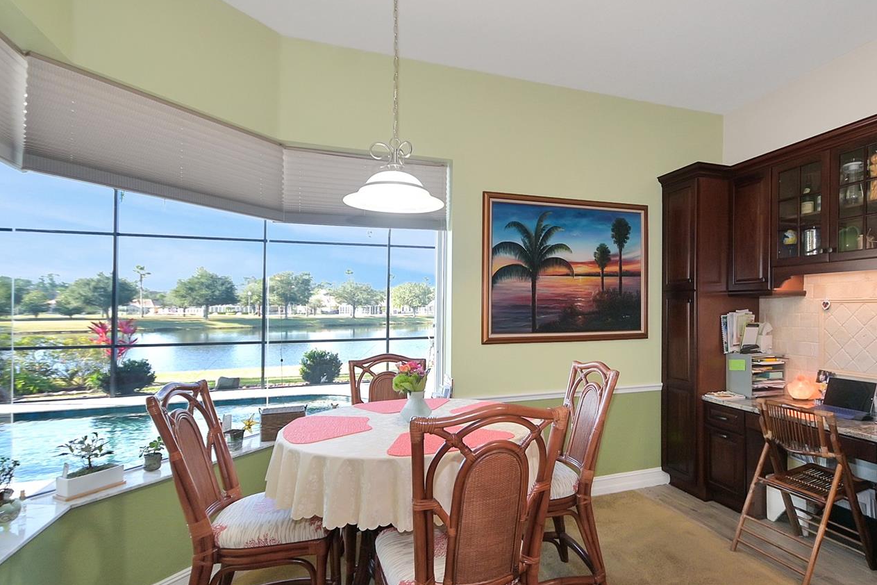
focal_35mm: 19
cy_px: 319
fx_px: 463
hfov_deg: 85.7
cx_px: 533
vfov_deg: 64.4
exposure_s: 1/60
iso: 360
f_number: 4.5
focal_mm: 10
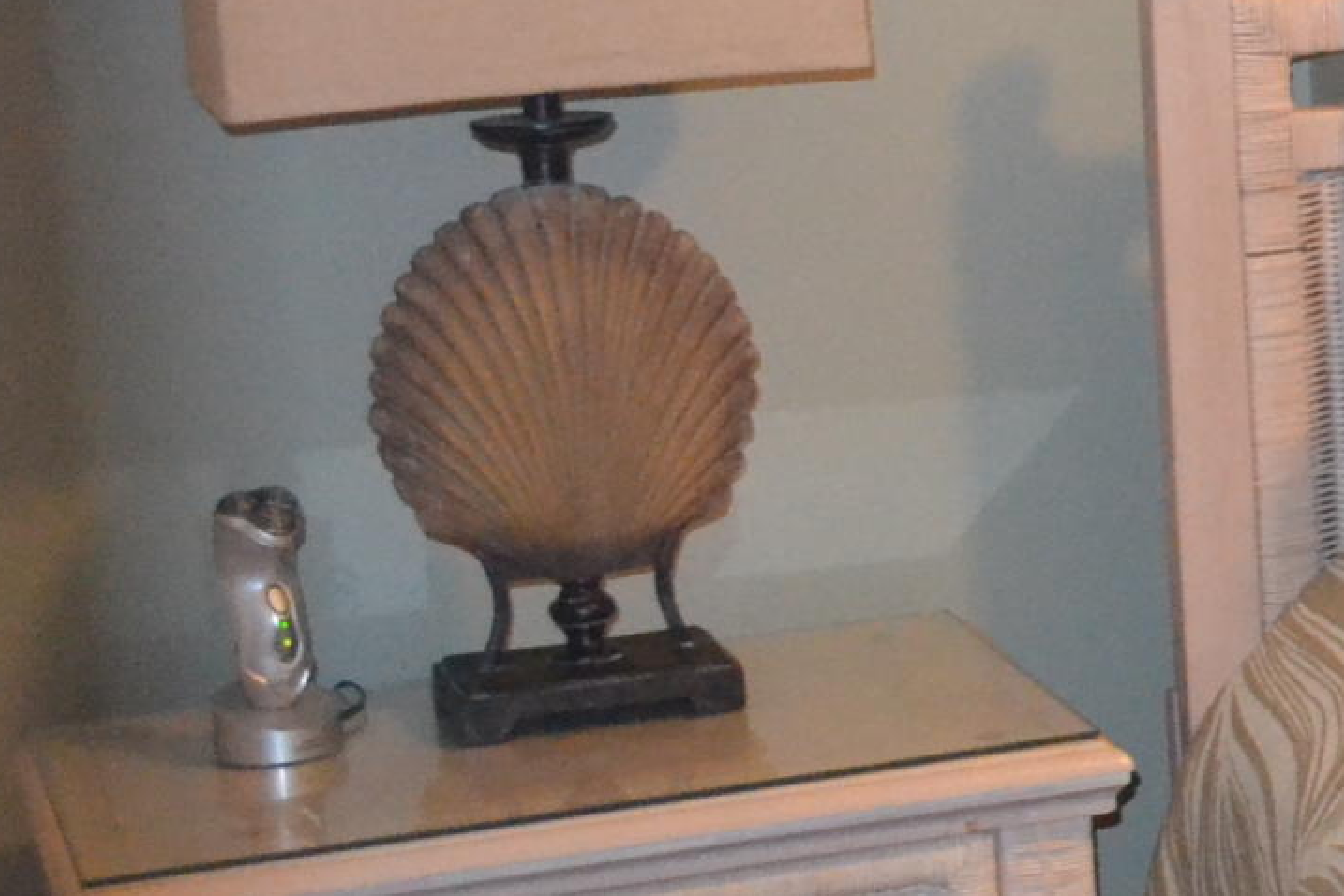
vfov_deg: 12.0
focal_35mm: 113
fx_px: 4218
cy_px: 112
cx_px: 2695
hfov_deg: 14.8
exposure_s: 1/60
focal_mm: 18
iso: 3200
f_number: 3.5
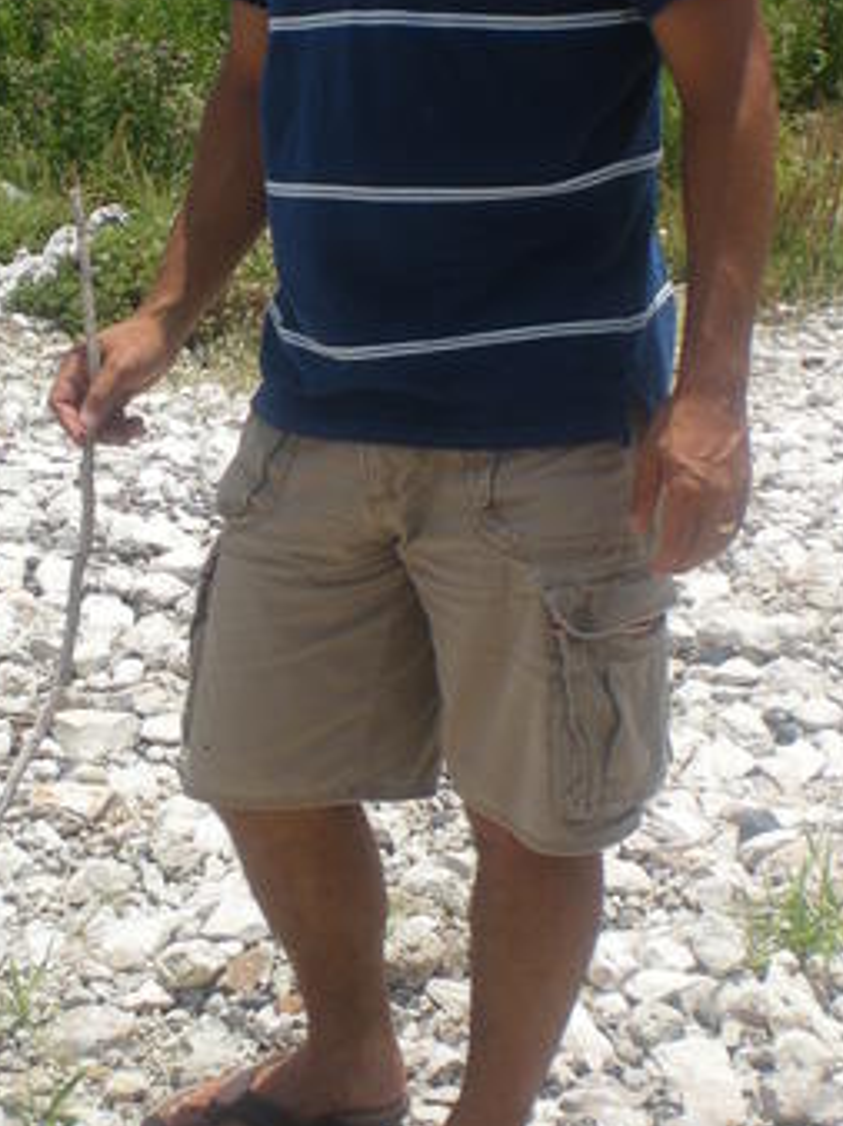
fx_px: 2341
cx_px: 486
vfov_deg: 27.0
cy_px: 426
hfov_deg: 20.4
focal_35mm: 72
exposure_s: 1/498
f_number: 4.6
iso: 64
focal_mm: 6.3
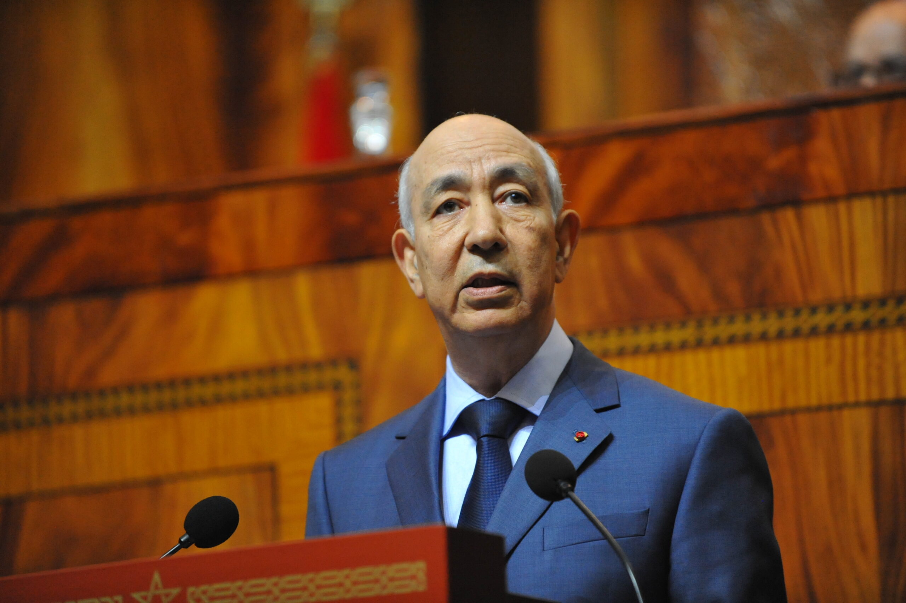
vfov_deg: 6.9
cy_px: 302
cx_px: 453
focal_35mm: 200
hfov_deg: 10.3
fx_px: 5031
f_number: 2.8
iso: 5000
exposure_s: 1/500
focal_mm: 200
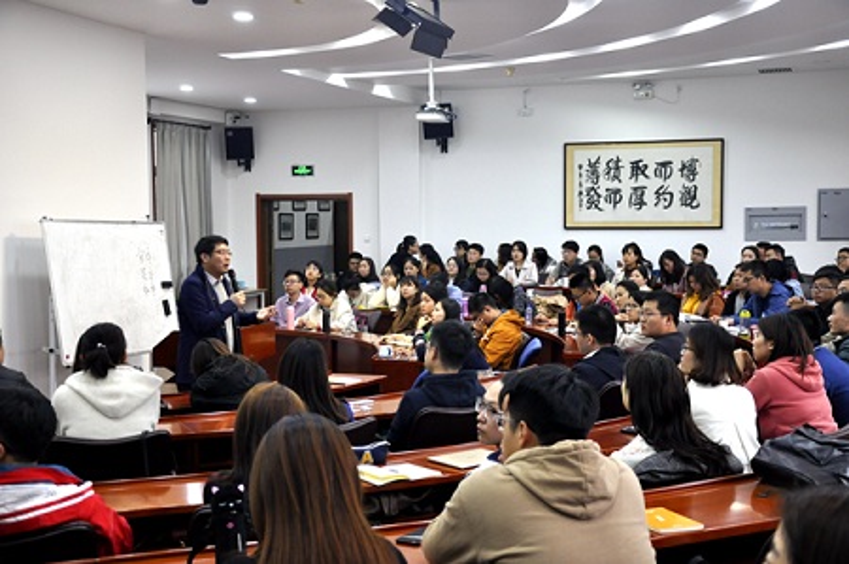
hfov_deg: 37.9
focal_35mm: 52
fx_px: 1237
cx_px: 424
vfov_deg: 25.7
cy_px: 282
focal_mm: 35
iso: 800
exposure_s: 1/30
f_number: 4.5
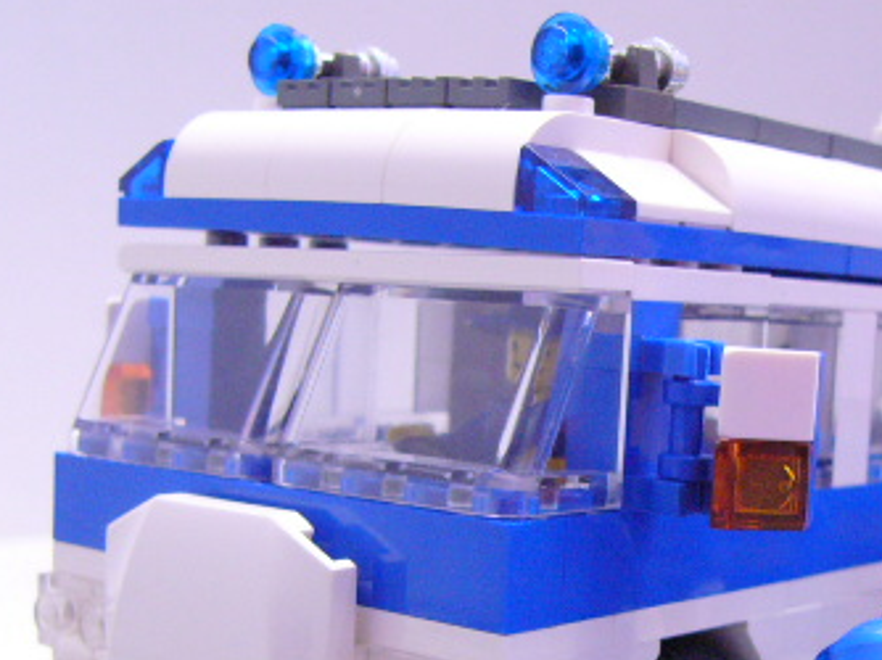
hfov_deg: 27.7
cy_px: 581
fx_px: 1757
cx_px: 684
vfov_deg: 20.9
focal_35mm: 69
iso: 200
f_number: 2.8
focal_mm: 6
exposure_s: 1/8
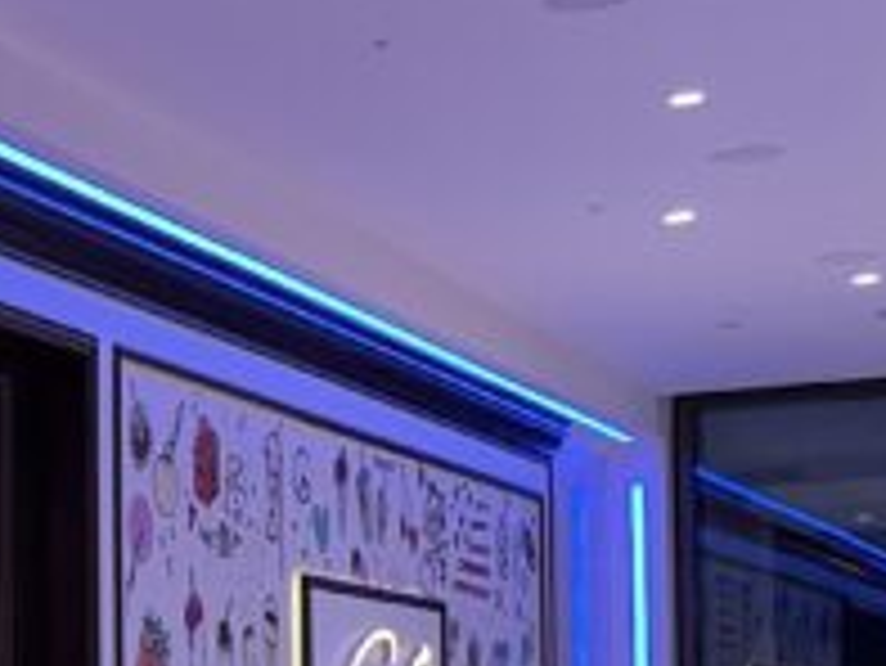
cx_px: -726
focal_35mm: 97
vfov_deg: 14.9
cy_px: 704
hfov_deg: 16.7
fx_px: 2484
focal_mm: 4.2
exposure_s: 1/68
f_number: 1.6
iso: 125
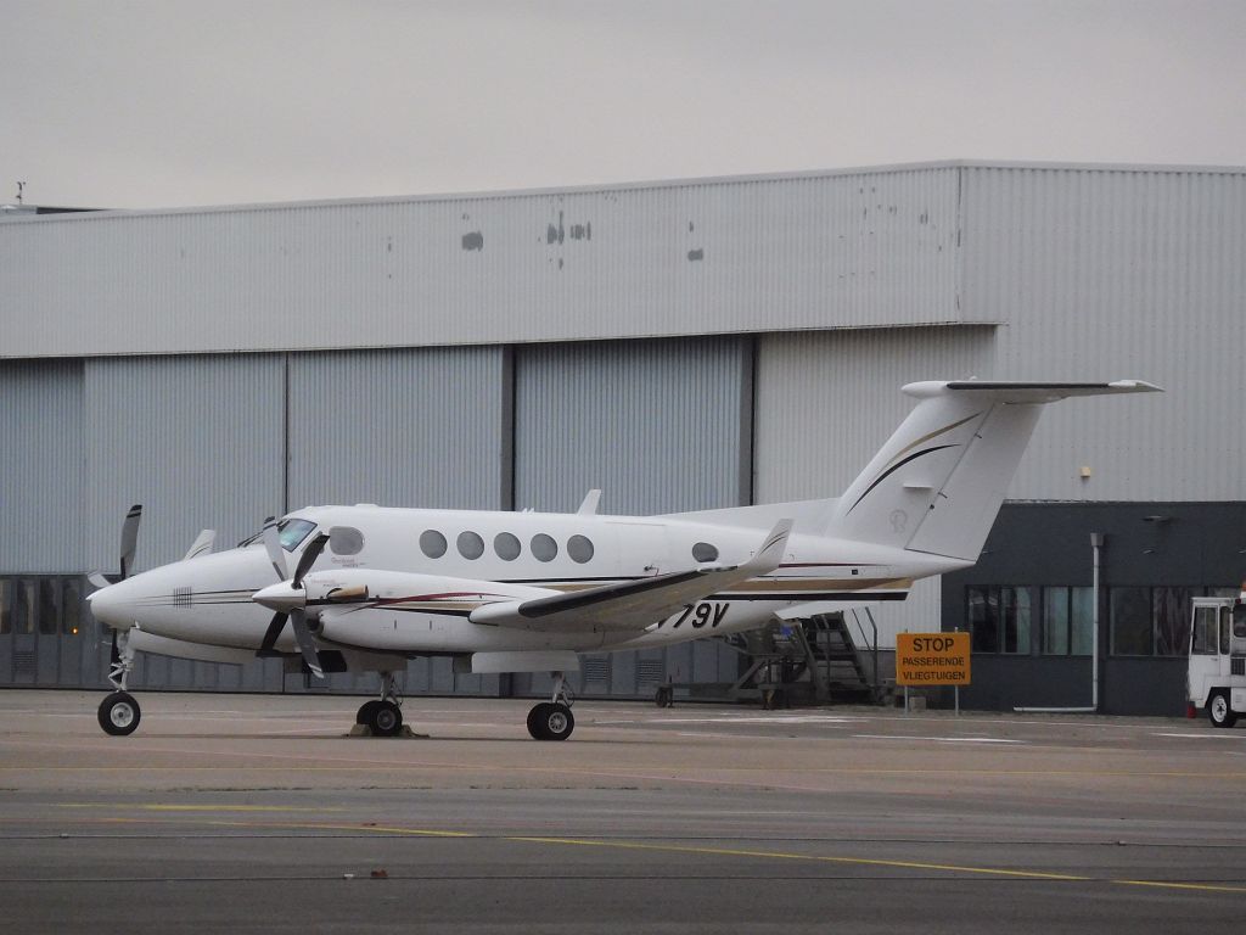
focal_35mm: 336
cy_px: 468
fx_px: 12094
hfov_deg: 5.9
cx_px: 623
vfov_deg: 4.4
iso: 400
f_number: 5.9
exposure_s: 1/125
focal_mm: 60
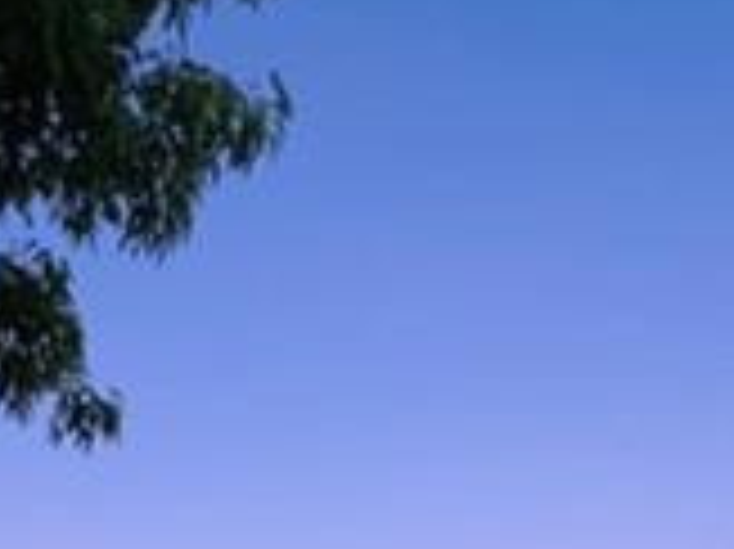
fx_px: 3199
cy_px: 1490
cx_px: 752
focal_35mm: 151
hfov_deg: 12.9
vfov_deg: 8.6
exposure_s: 1/8
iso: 890
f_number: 2.8
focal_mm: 12.29
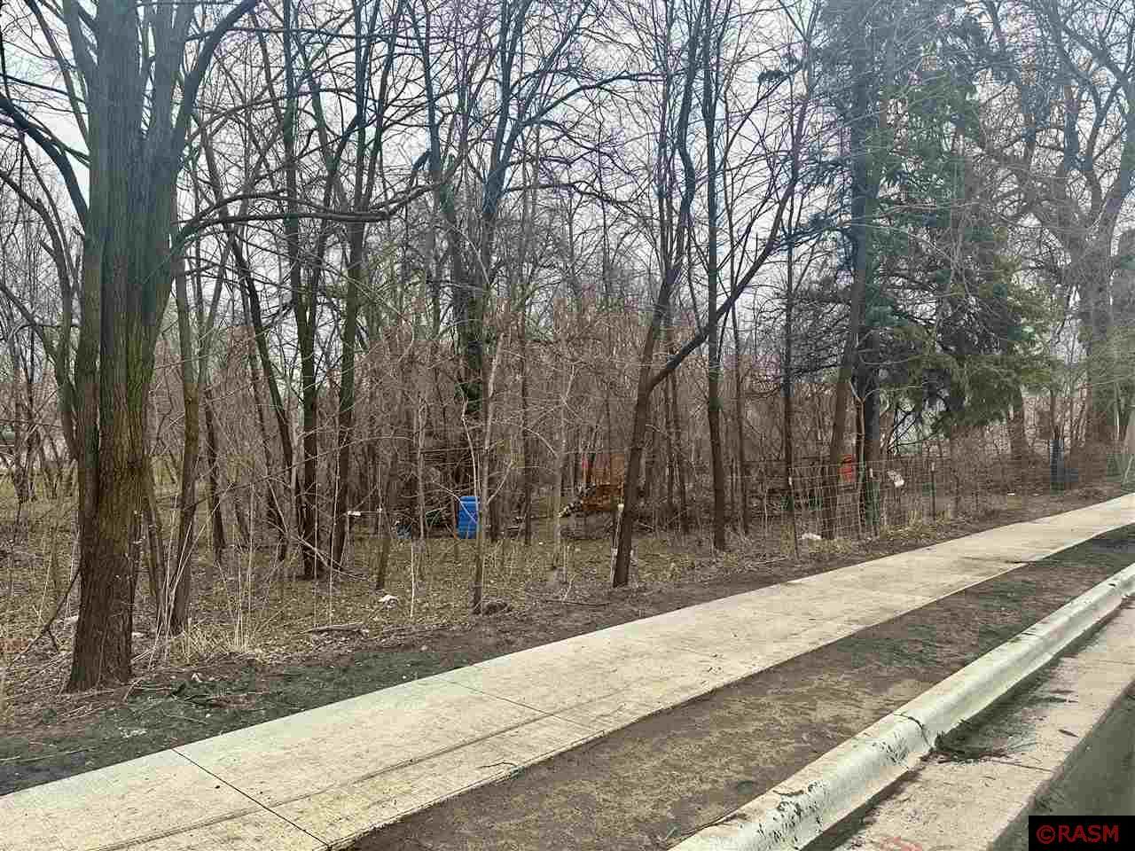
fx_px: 787
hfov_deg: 71.6
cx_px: 568
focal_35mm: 24
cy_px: 426
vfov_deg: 56.8
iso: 80
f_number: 1.78
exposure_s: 1/642
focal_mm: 6.86
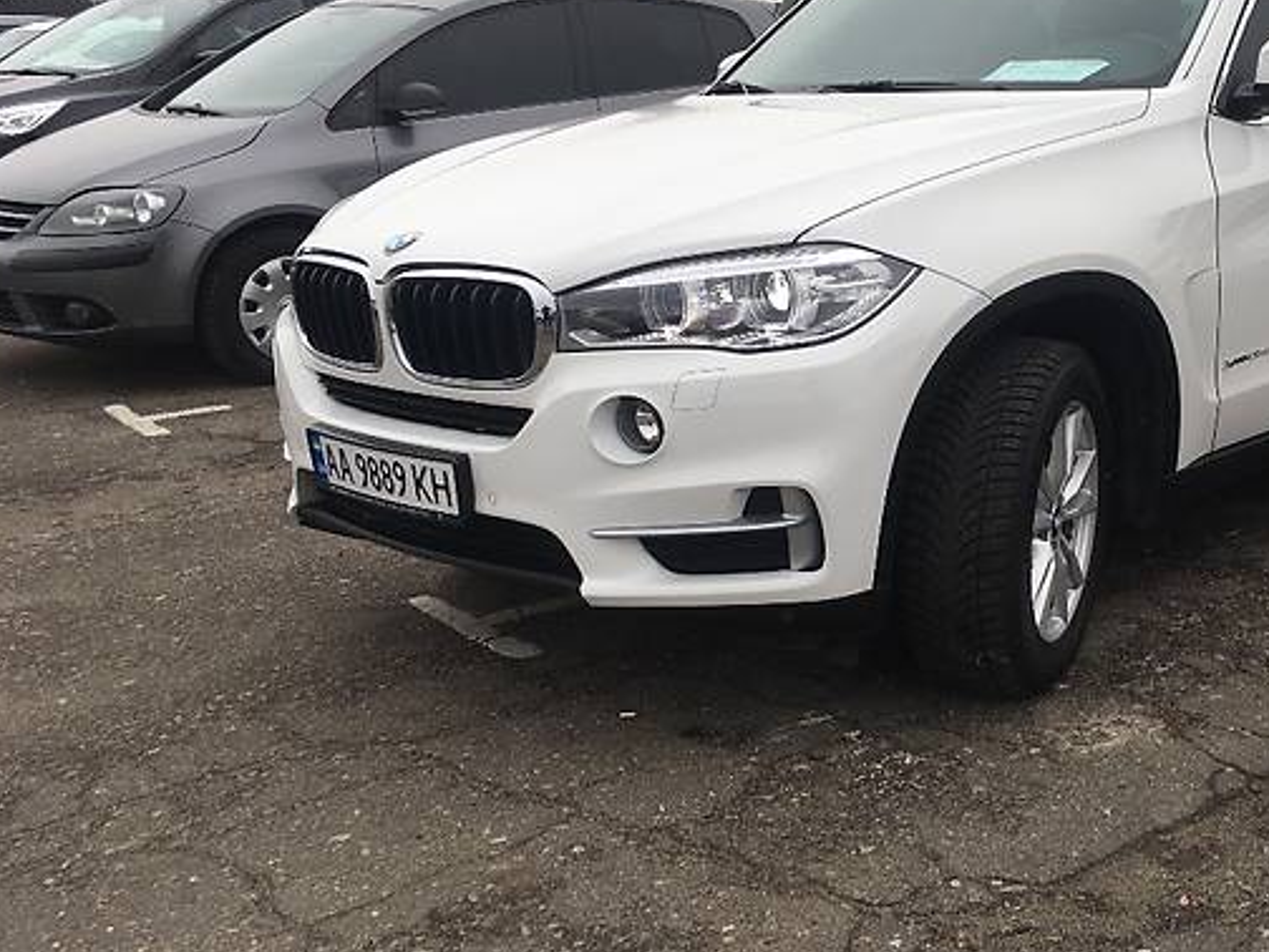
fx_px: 1686
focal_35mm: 46
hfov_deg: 39.9
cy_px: 479
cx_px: 979
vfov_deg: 31.5
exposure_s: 1/269
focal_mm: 4.2
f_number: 2.2
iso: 25
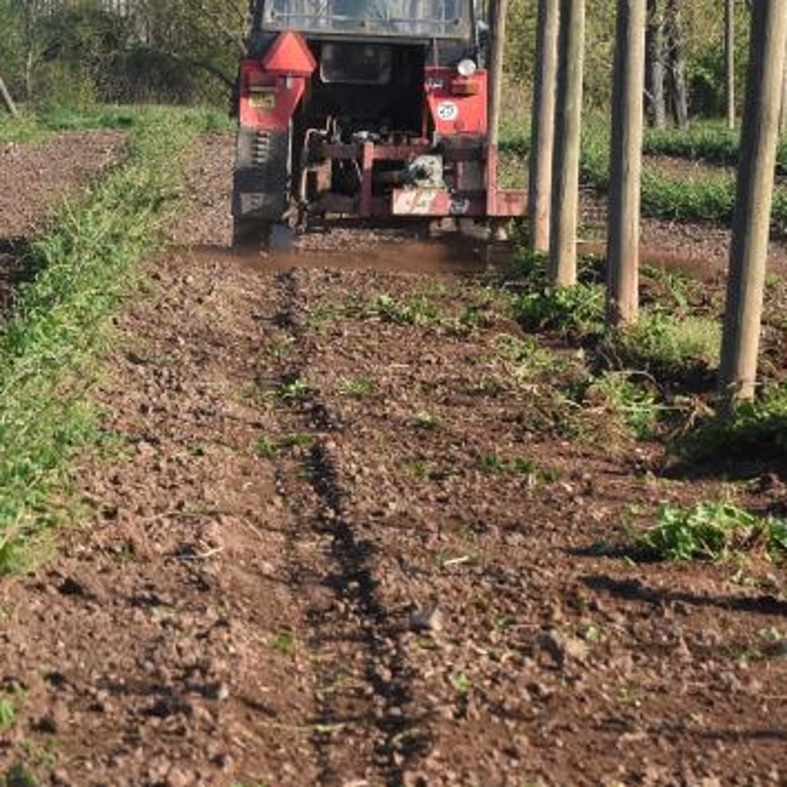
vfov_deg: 5.6
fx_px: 8057
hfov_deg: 5.6
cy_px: 84
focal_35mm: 313
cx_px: -80
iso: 640
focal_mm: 85
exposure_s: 1/1000
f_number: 8
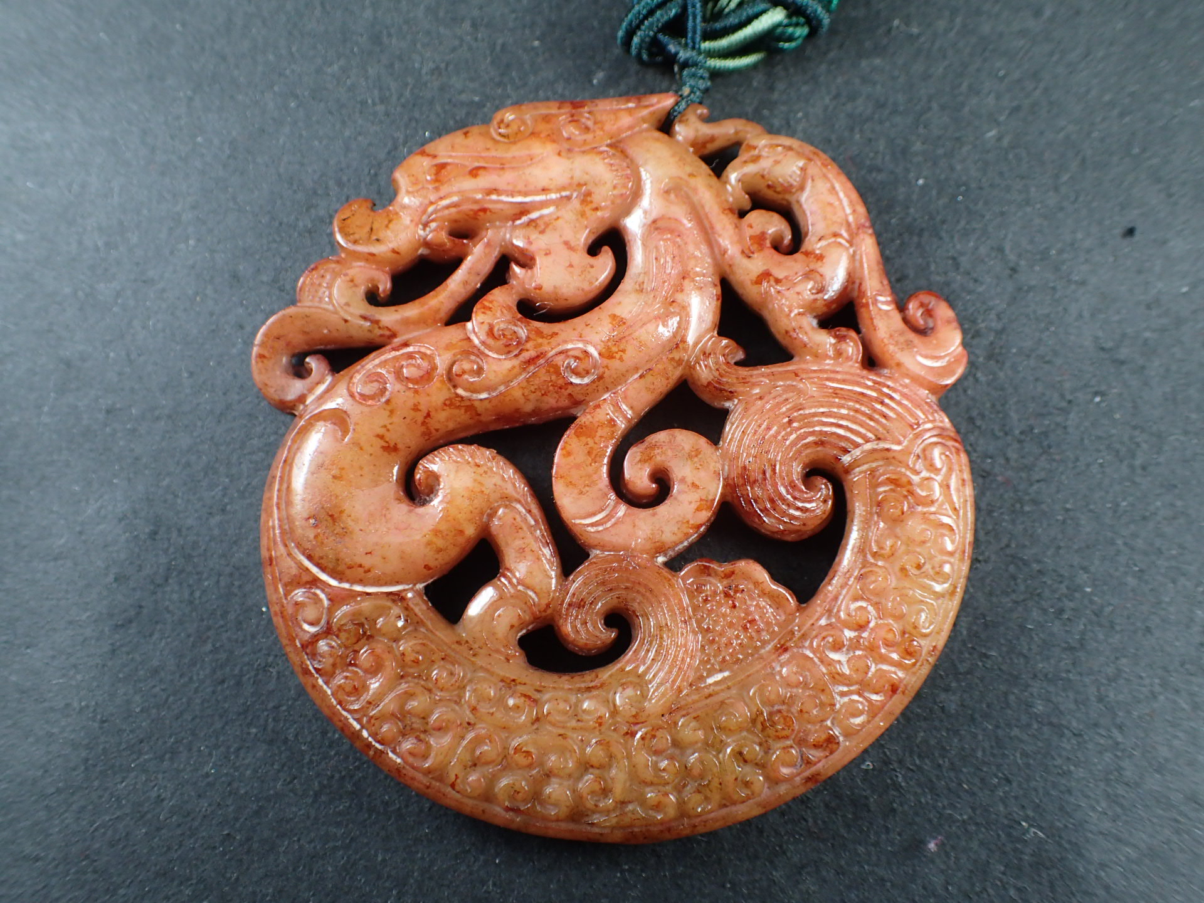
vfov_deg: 46.8
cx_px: 602
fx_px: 1043
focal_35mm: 30
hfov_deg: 60.0
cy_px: 452
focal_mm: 5.5
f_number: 2.3
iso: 160
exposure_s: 1/125
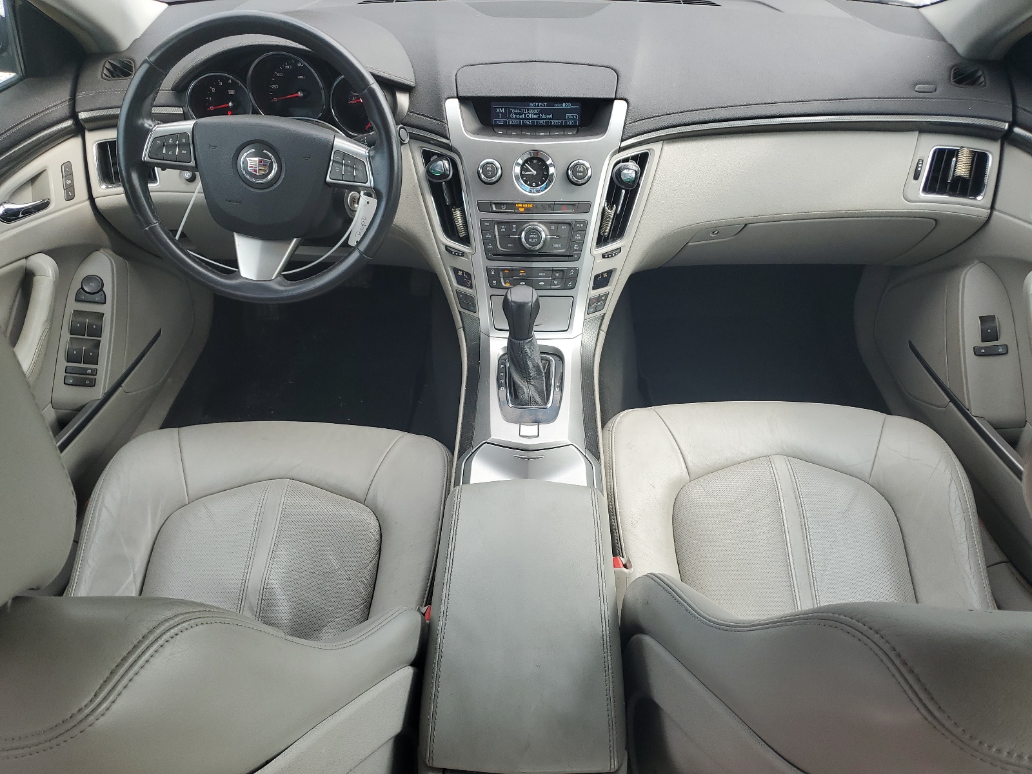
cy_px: 387
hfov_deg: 67.3
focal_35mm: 26
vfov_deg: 53.1
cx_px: 516
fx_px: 775
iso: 50
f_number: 1.5
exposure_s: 1/385
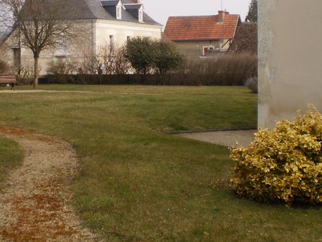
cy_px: 65
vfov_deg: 20.9
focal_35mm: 70
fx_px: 652
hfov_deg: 27.5
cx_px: 99
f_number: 3.1
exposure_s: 1/640
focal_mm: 6.3
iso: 64
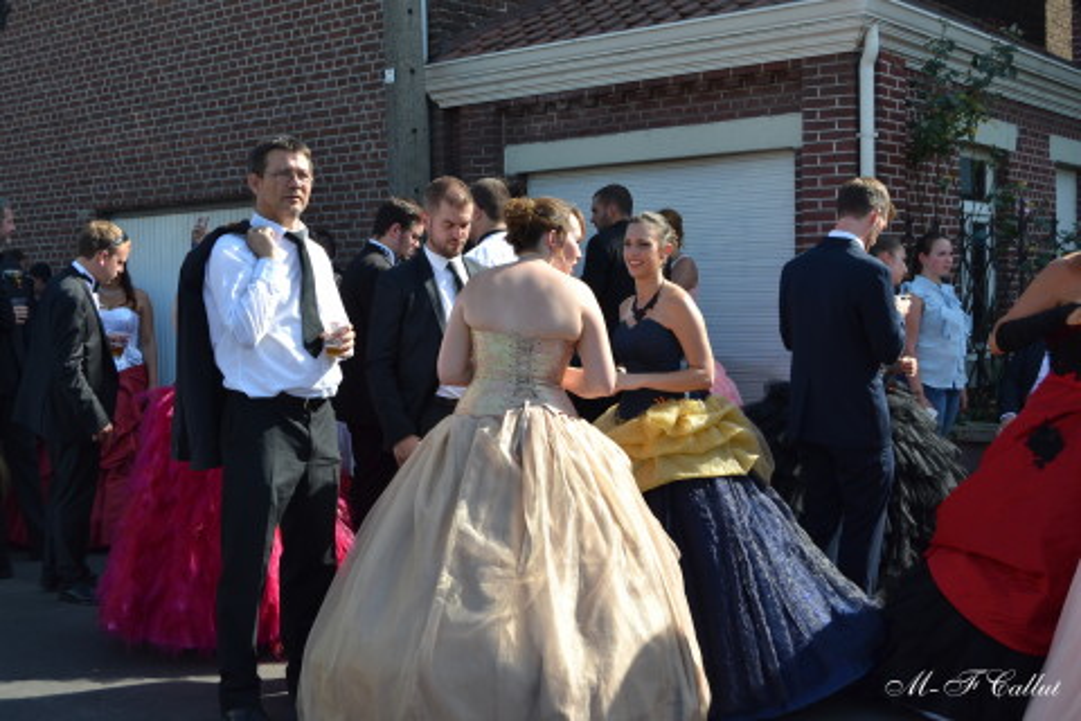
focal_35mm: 42
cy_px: 360
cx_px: 540
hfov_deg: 46.4
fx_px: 1261
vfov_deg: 31.9
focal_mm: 28
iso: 100
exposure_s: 1/200
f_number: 7.1
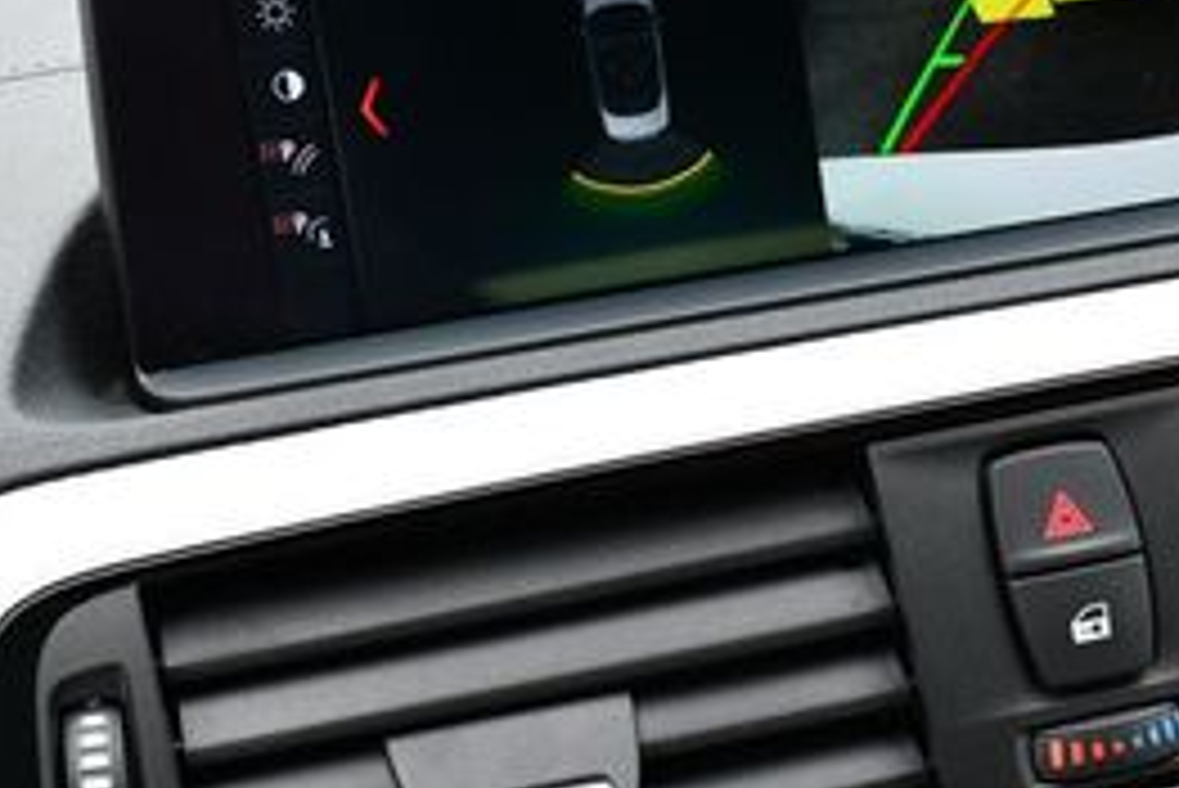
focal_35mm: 88
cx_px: 1066
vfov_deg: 15.5
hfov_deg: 22.5
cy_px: 603
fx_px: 2883
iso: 400
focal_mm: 18
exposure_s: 1/250
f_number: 5.6
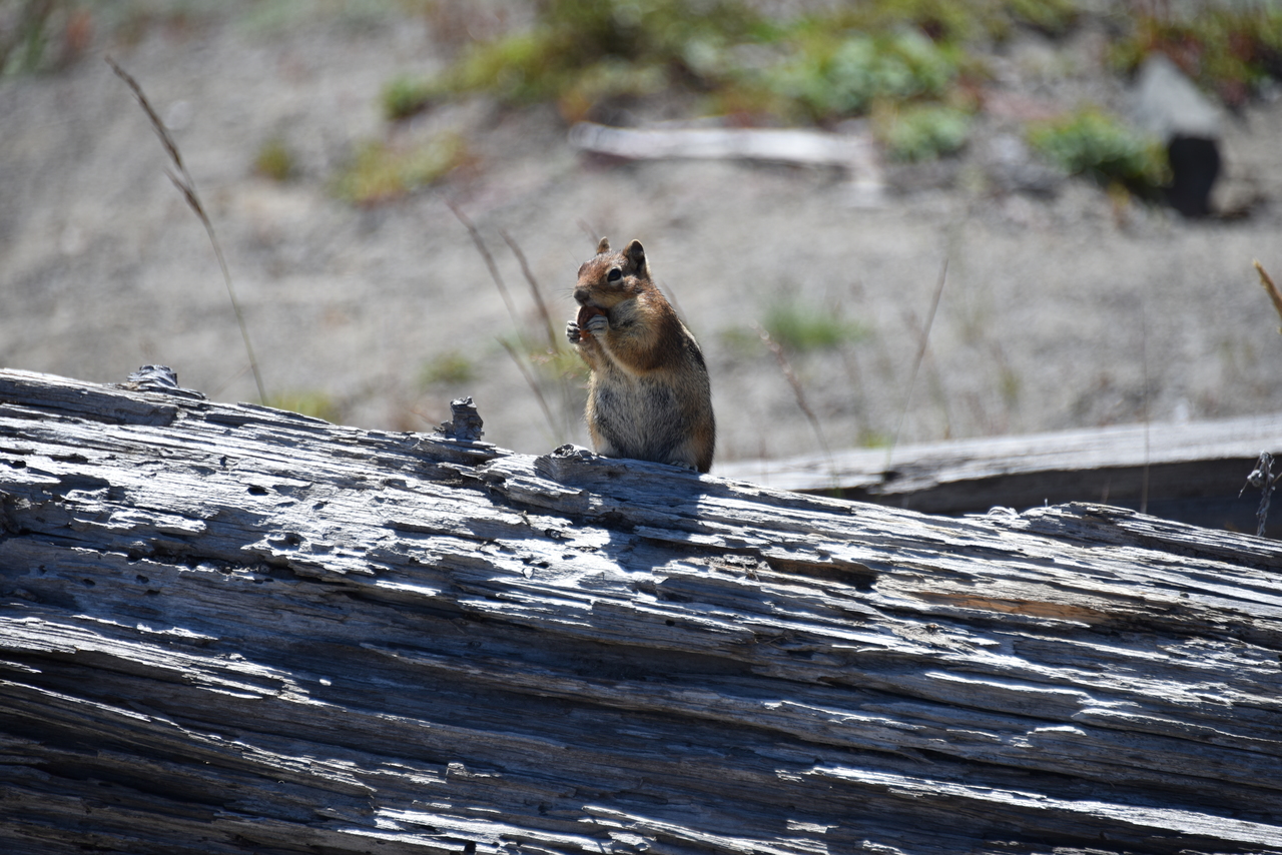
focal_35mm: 300
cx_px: 641
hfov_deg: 6.9
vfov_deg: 4.6
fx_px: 10685
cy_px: 428
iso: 200
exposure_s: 1/640
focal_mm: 300
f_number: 5.6
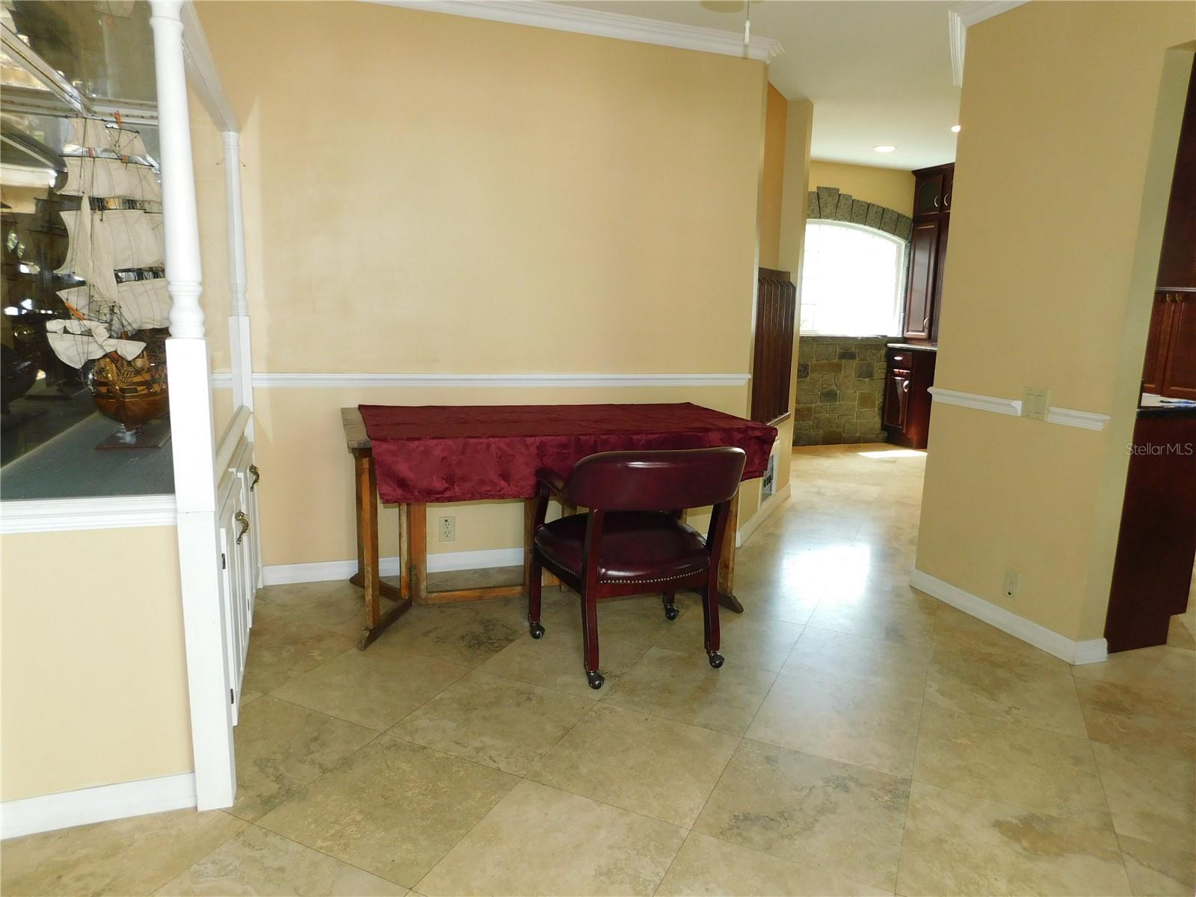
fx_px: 795
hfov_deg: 73.9
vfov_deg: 58.9
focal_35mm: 23
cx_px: 598
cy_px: 448
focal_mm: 4
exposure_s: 1/30
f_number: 3
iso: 200
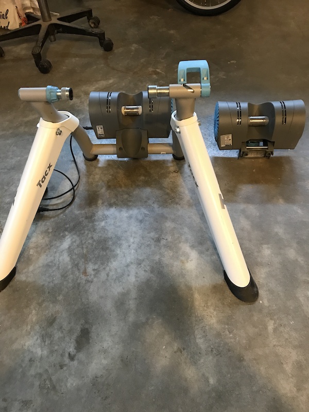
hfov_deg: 49.7
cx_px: 154
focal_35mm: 28
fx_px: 333
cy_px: 206
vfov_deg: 63.4
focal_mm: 3.99
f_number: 1.8
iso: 100
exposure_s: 1/11
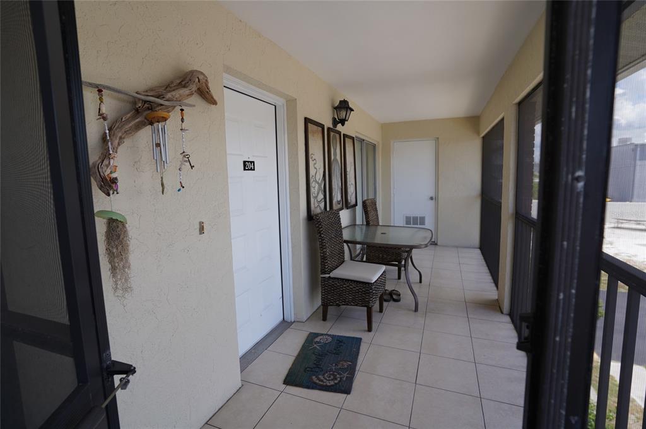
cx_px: 323
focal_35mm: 17
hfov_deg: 93.3
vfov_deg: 70.3
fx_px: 305
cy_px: 214
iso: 100
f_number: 4
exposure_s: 1/160
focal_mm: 17
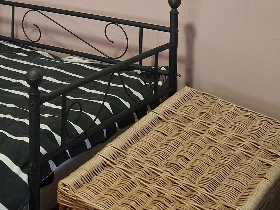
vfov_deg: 19.1
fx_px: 582
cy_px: -52
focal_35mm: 72
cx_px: 68
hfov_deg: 26.7
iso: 400
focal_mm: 4.69
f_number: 1.8
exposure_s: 1/24
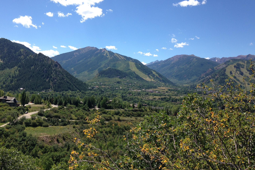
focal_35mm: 40
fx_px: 283
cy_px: 87
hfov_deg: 48.3
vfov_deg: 33.4
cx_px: 108
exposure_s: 1/1205
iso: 50
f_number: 2.4
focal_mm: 4.12
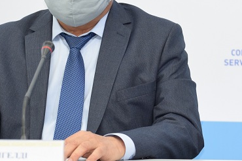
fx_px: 2001
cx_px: 67
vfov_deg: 4.6
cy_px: 60
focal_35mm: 298
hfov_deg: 6.9
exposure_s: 1/100
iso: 800
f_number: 5
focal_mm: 105
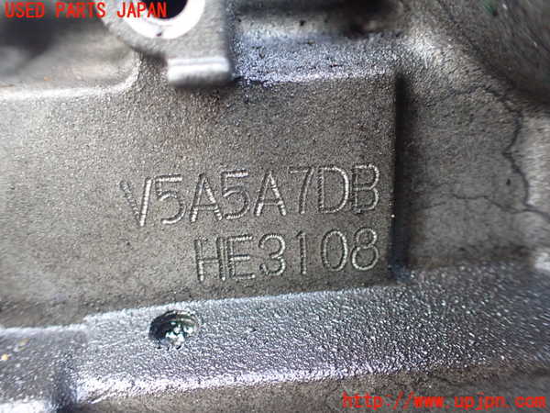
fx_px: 477
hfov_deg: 60.0
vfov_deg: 46.8
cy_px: 206
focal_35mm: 30
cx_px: 275
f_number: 2.3
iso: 800
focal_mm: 5.4
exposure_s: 1/100
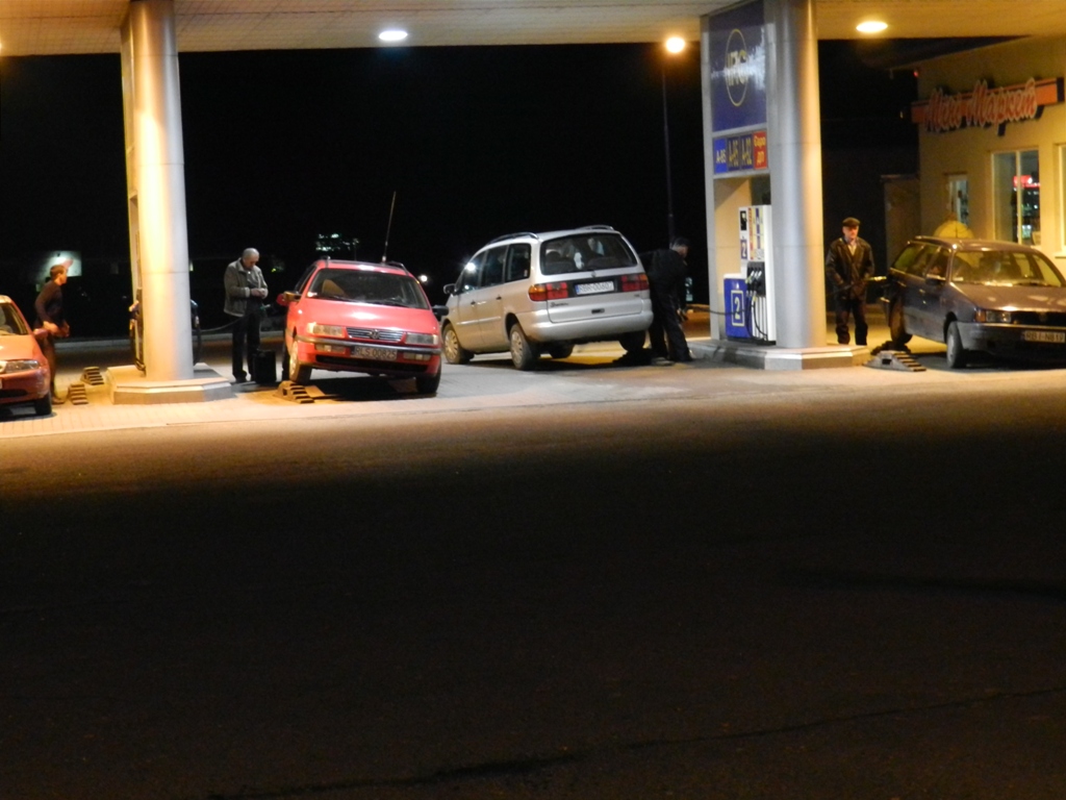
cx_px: 533
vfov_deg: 19.4
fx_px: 2340
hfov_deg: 25.7
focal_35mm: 76
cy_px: 400
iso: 500
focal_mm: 13.5
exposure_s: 1/15
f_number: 4.8
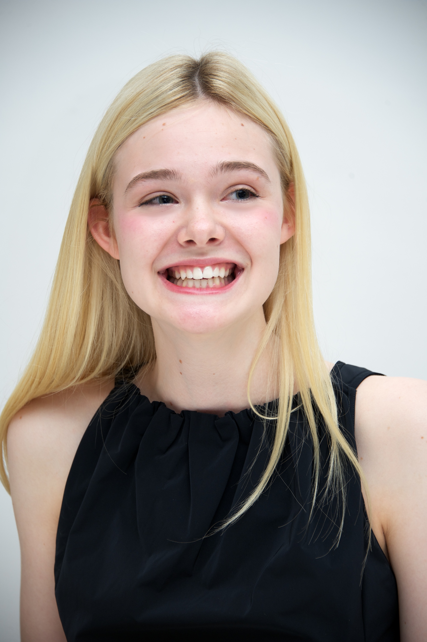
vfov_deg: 12.8
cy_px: 321
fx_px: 2850
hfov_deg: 8.6
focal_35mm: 160
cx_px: 214
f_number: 5.6
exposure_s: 1/60
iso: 400
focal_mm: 160
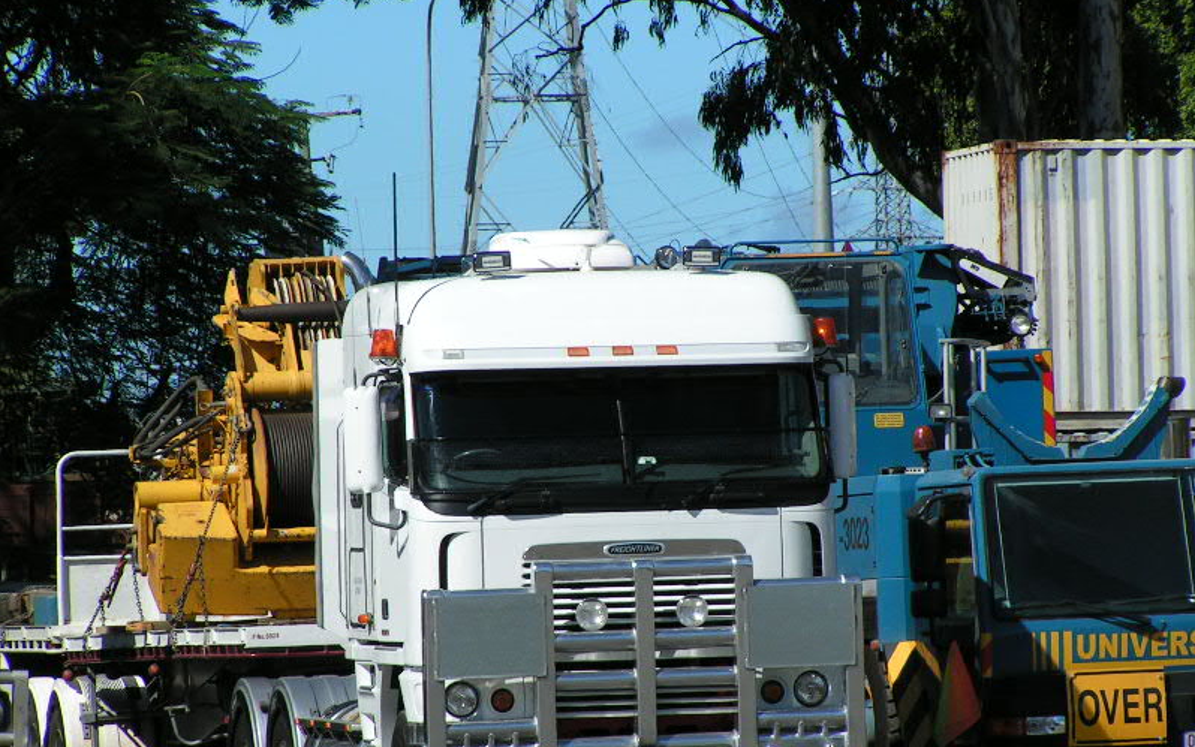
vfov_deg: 4.6
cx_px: 598
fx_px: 9381
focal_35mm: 288
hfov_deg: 7.3
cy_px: 418
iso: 50
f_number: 6.3
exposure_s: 1/800
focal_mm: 41.4
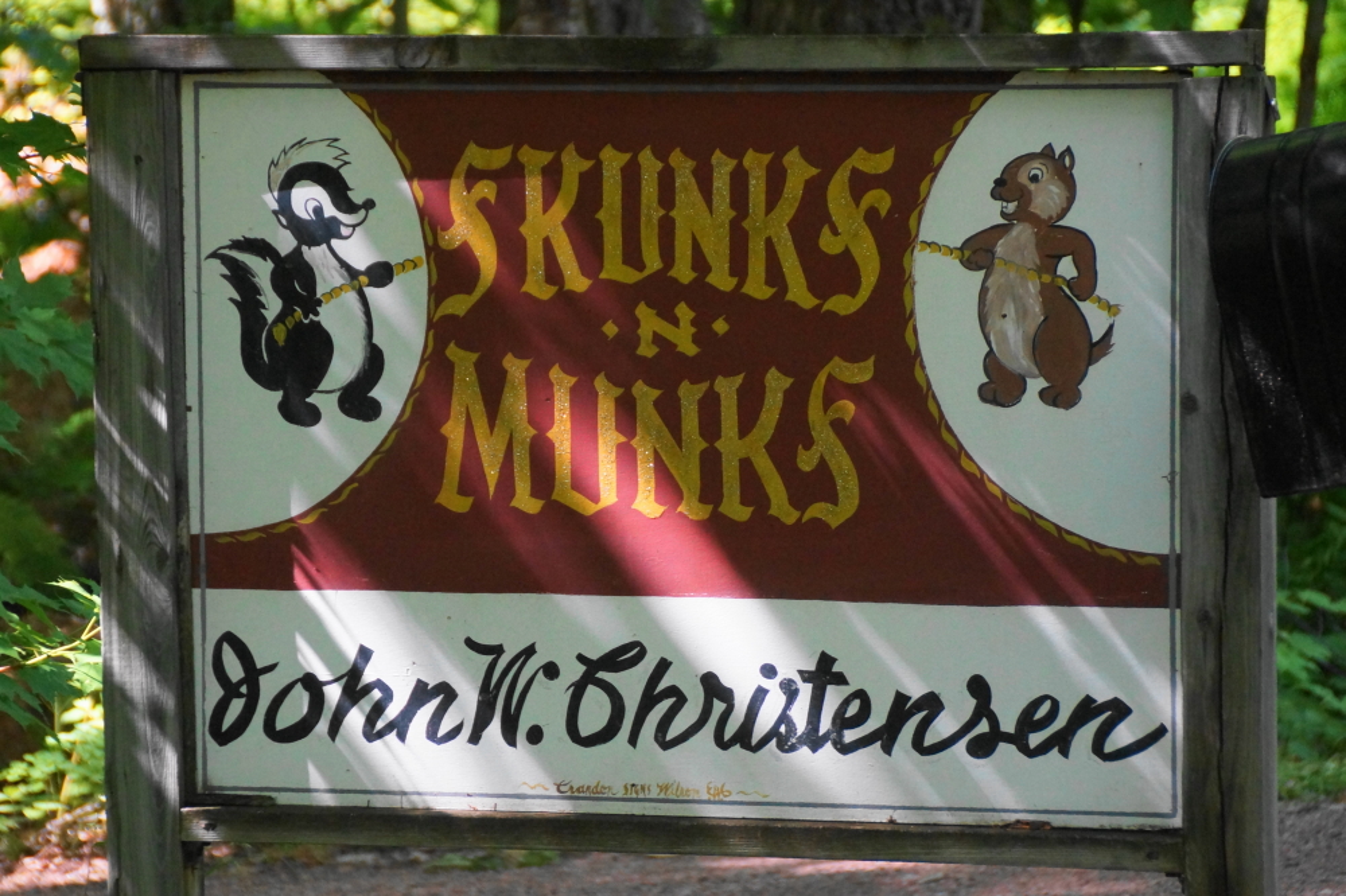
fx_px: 8409
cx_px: 673
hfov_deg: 9.2
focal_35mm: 225
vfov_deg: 6.1
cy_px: 448
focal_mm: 150
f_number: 5.6
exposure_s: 1/125
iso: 1600
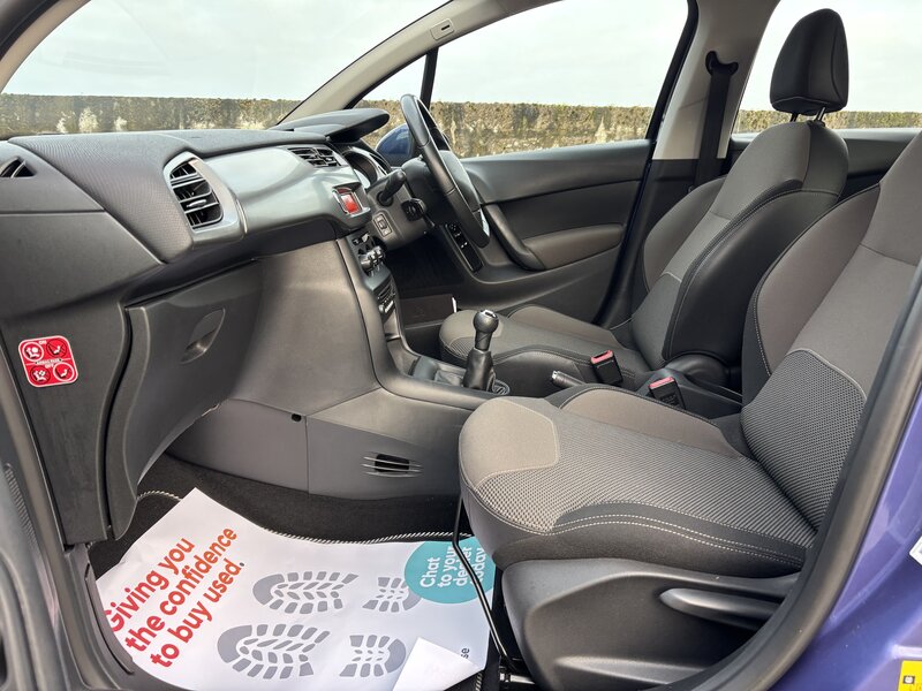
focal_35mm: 26
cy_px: 346
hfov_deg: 67.3
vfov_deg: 53.1
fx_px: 693
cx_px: 461
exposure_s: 1/82
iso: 125
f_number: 1.6
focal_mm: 5.96
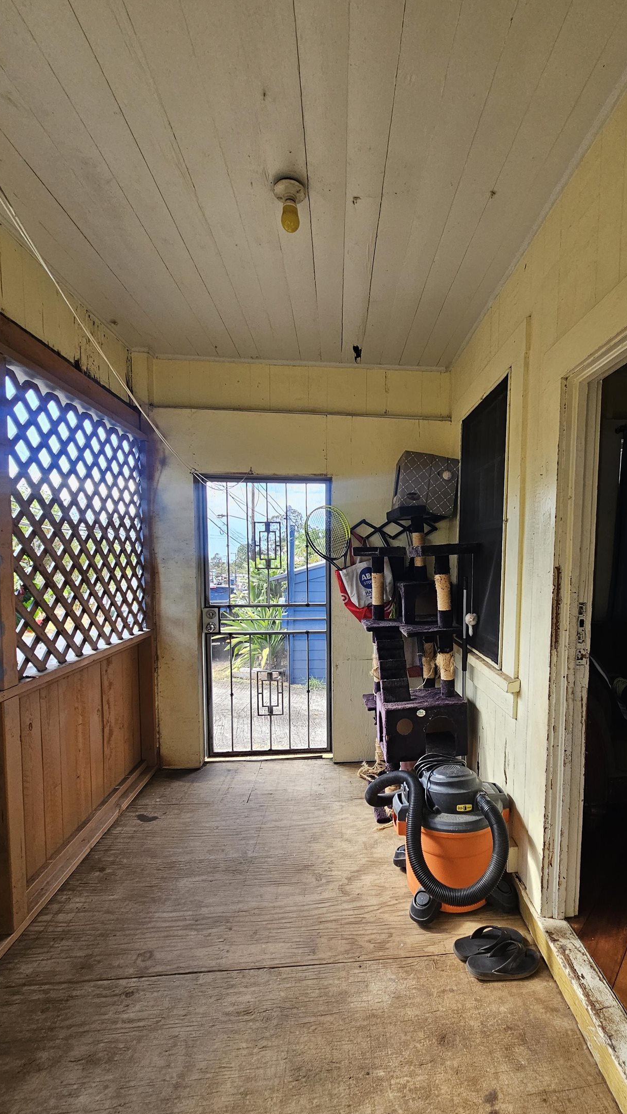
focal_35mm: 15
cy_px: 588
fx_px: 443
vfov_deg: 102.9
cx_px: 403
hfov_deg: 69.1
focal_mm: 2.2
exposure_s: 1/207
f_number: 2.2
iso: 125
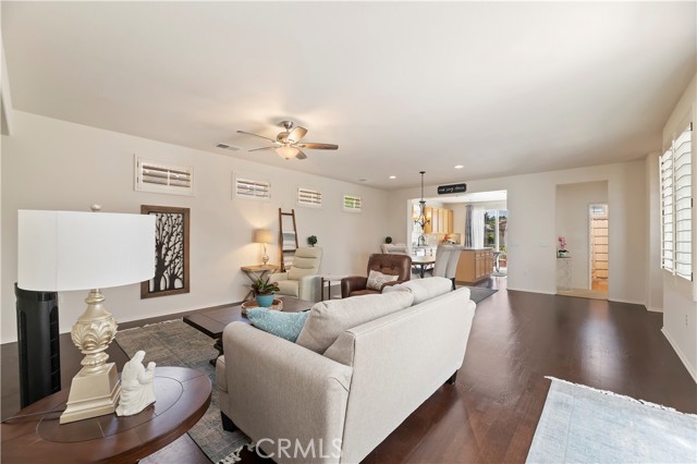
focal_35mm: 14
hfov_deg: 104.3
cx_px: 348
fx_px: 271
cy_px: 232
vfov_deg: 81.1
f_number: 10
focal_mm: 14
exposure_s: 1/6
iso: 500
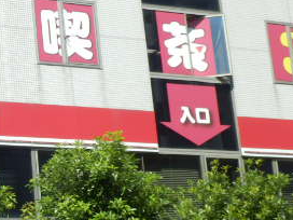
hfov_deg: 15.9
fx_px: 1016
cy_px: 211
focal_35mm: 120
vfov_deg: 12.2
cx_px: -46
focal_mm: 9.1
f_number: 4.4
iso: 80
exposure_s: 1/400
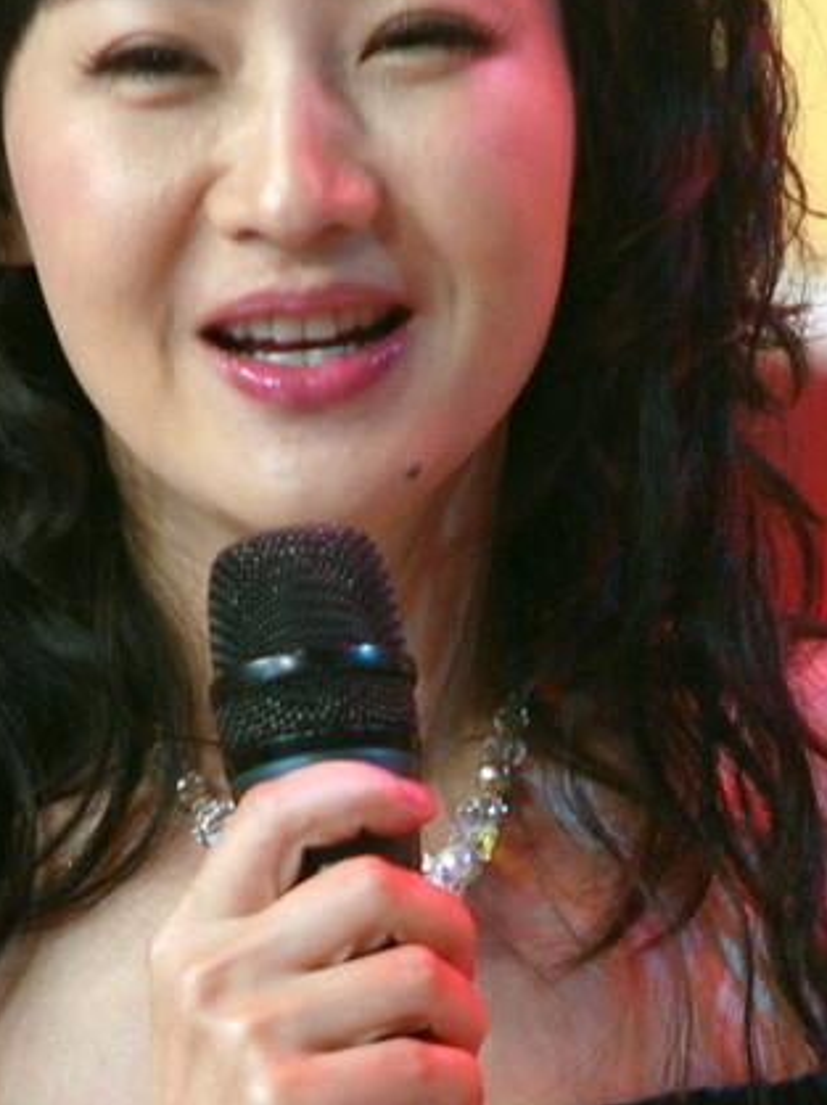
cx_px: 320
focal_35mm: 828
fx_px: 26402
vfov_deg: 2.4
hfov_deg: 1.8
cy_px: 875
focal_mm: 200
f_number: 3.5
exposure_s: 1/125
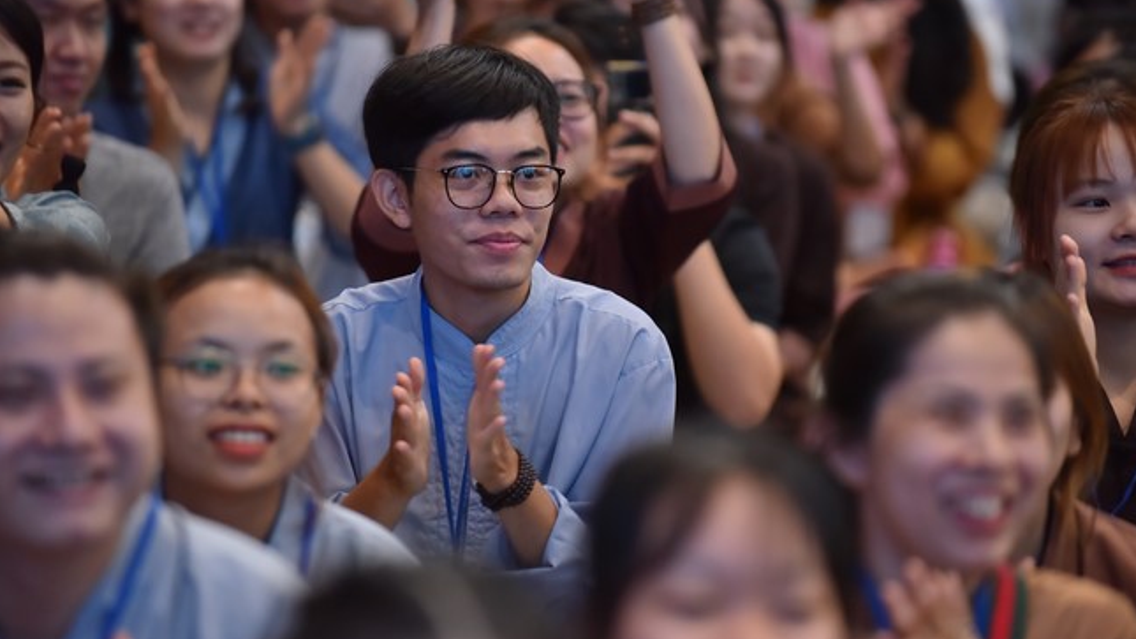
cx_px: 571
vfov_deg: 6.4
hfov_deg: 11.3
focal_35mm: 190
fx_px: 5724
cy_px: 300
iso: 1600
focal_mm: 180
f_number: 2.8
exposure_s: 1/250
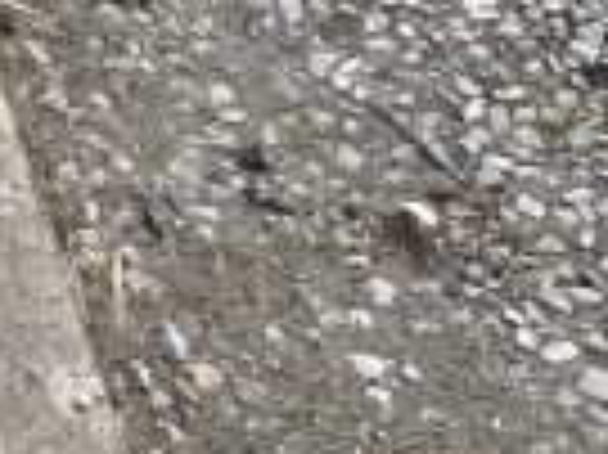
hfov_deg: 10.8
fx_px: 2702
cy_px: -414
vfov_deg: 9.1
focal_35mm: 154
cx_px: -869
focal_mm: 4.2
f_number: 1.6
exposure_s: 1/251
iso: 32
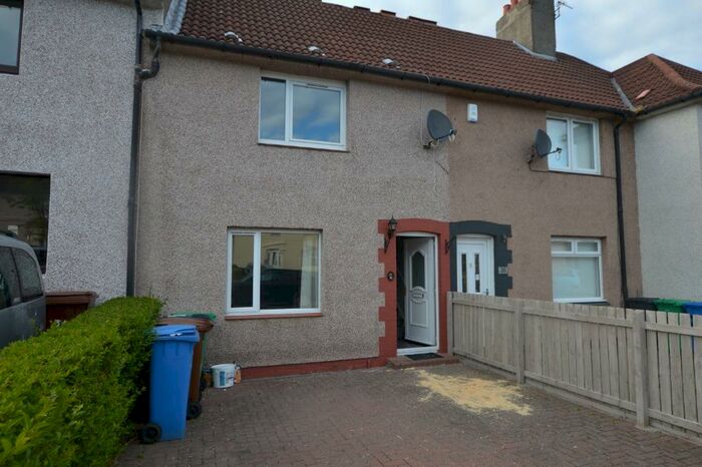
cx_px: 351
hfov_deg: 81.2
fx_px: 409
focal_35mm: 21
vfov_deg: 59.4
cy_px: 234
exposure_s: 1/125
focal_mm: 14
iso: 100
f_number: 6.3
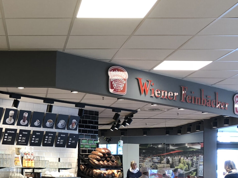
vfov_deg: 19.4
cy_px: 151
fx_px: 516
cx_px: -11
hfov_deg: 24.5
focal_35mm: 75
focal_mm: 4
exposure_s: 1/33
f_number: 1.8
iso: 20
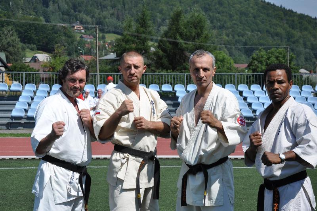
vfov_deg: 17.4
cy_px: 106
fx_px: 686
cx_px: 158
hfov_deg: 26.0
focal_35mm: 78
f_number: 7.1
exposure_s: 1/2000
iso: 400
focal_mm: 52
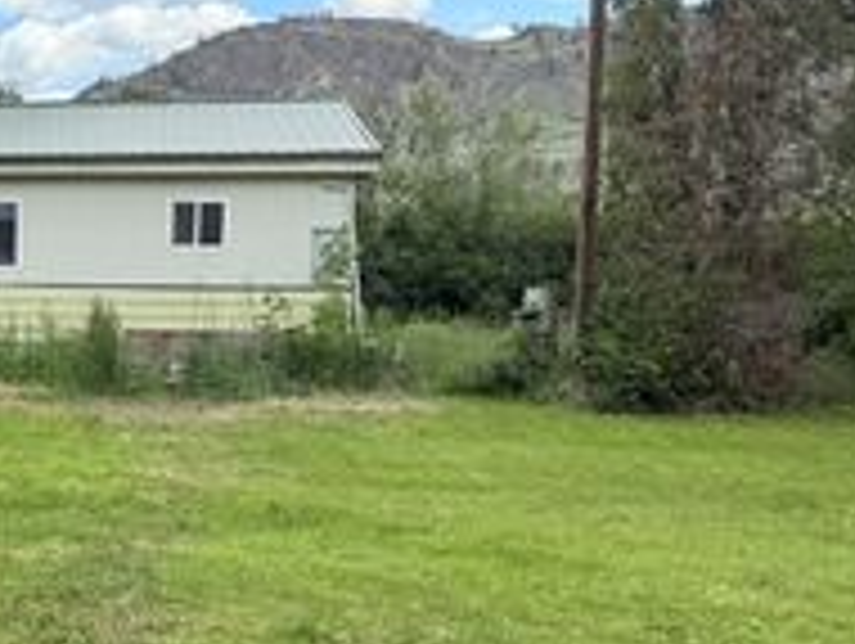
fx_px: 1558
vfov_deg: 23.3
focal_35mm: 63
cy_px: 381
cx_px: -220
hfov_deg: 26.6
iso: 80
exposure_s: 1/3584
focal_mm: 6.76
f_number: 1.78
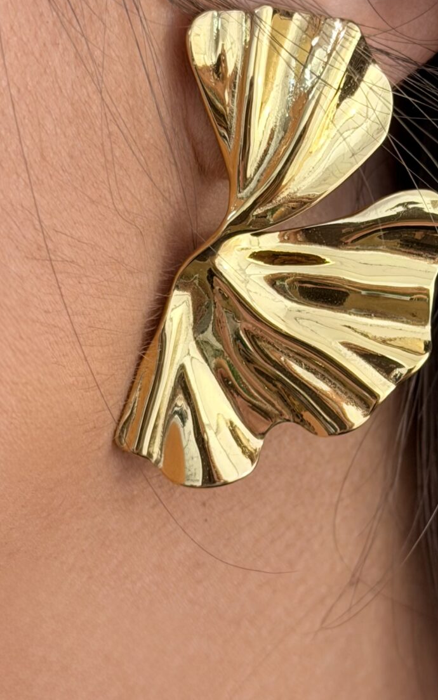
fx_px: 2254
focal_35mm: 118
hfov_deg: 11.1
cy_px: 299
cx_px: 345
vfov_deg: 17.7
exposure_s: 1/50
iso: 80
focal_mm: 6.76
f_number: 1.78
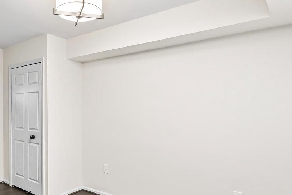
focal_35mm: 27
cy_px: 98
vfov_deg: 47.9
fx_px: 219
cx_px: 88
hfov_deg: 64.8
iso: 640
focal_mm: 10
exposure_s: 1/10
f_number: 7.1
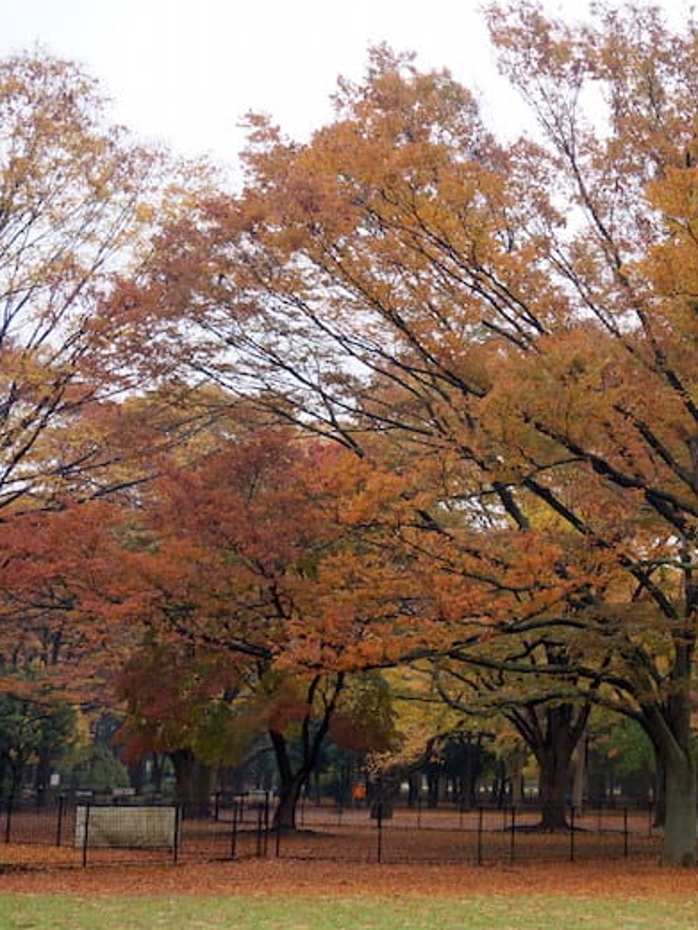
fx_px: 1605
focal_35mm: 60
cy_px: 464
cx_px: 594
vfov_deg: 32.3
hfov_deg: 24.0
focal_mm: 27
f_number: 4.5
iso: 100
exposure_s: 1/60
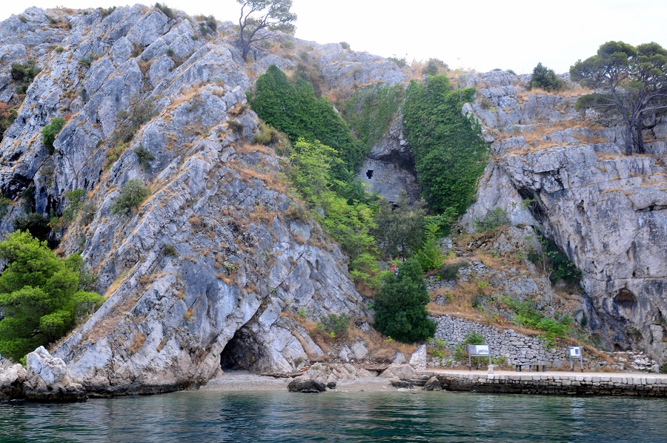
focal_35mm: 54
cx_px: 334
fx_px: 999
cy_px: 222
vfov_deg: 25.0
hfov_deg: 36.9
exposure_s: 1/50
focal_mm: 36
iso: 200
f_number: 13
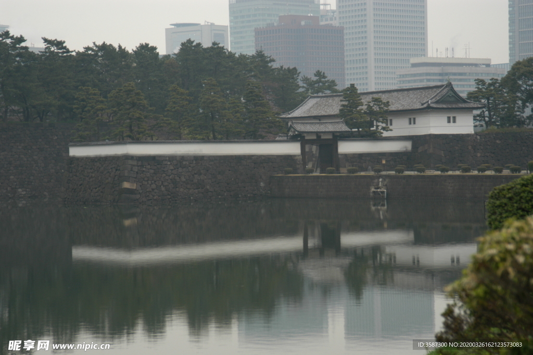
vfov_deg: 12.7
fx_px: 1598
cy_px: 178
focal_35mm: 108
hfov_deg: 18.9
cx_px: 266
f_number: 5
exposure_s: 1/90
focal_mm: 72
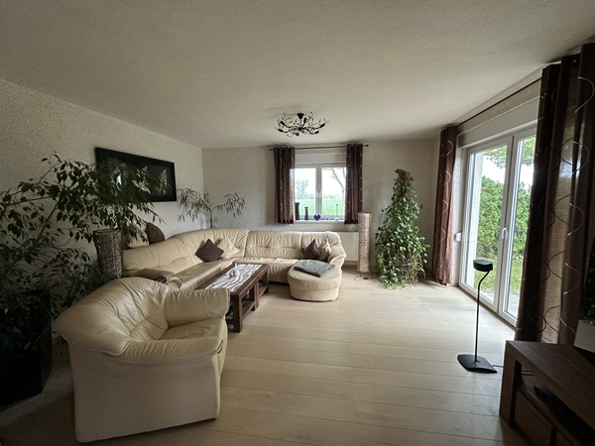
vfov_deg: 85.7
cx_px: 298
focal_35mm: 14
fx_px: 241
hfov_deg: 102.1
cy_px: 223
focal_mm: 2.22
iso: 400
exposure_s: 1/60
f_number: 2.2
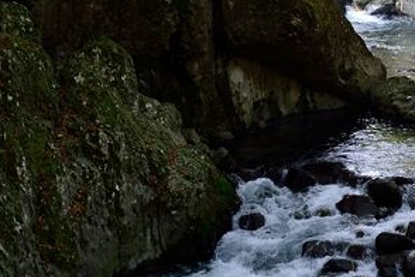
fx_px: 1072
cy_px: 47
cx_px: 344
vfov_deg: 14.6
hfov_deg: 21.6
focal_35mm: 93
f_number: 5.6
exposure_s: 1/125
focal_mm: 42
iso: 400
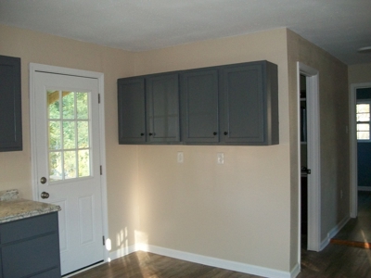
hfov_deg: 56.8
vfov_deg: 44.2
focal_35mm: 32
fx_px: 343
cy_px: 139
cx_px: 186
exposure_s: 1/30
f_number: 2.9
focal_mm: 5.7
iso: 160
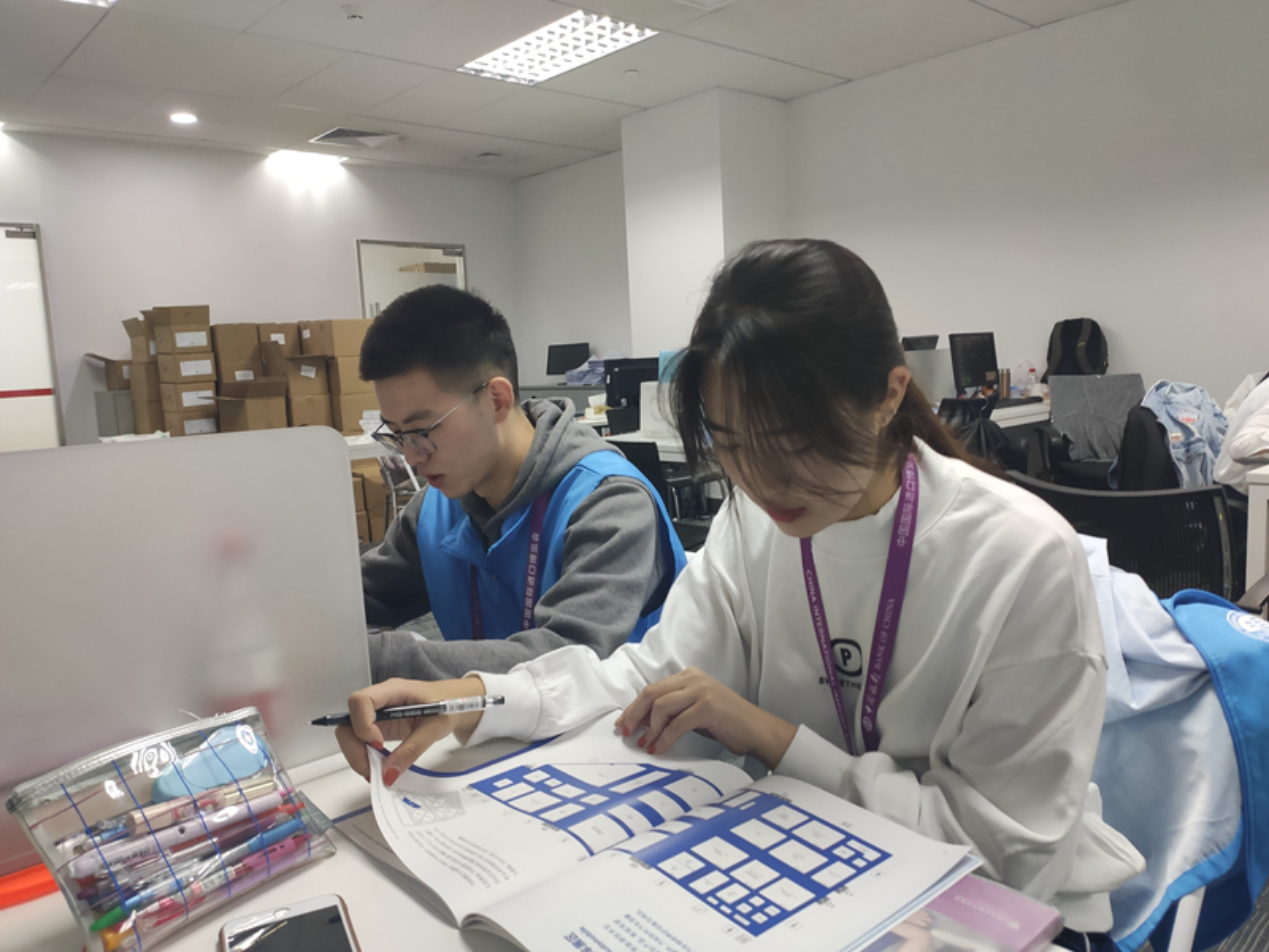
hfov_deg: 67.3
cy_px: 476
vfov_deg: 53.1
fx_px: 953
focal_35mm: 26
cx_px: 634
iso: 399
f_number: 1.75
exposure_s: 1/50
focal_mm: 4.77
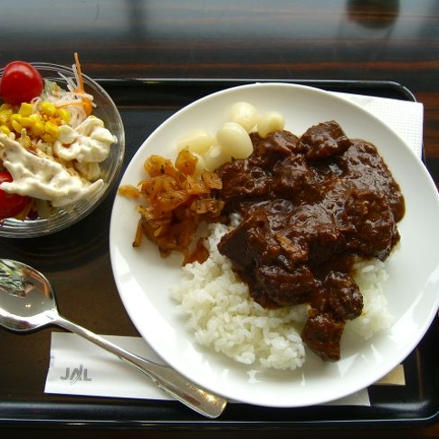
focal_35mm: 45
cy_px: 220
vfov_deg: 37.6
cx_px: 191
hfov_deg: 37.5
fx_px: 646
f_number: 2.8
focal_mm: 7.9
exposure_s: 1/160
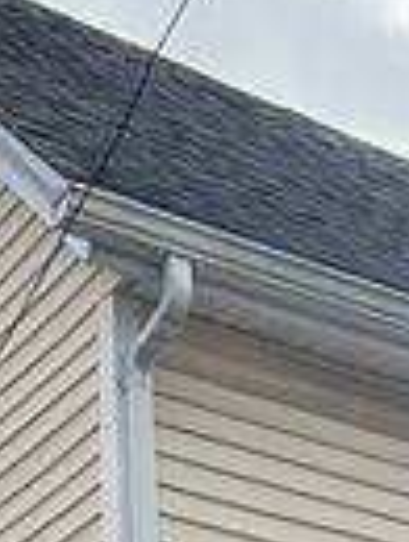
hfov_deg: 11.2
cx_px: 263
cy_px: 1161
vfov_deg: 12.6
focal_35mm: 133
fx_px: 2088
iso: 50
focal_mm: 5.7
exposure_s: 1/1808
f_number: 1.5
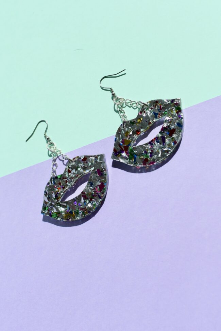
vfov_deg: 38.2
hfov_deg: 26.0
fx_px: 479
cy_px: 166
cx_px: 110
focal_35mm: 52
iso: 200
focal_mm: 35
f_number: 5
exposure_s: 1/1600
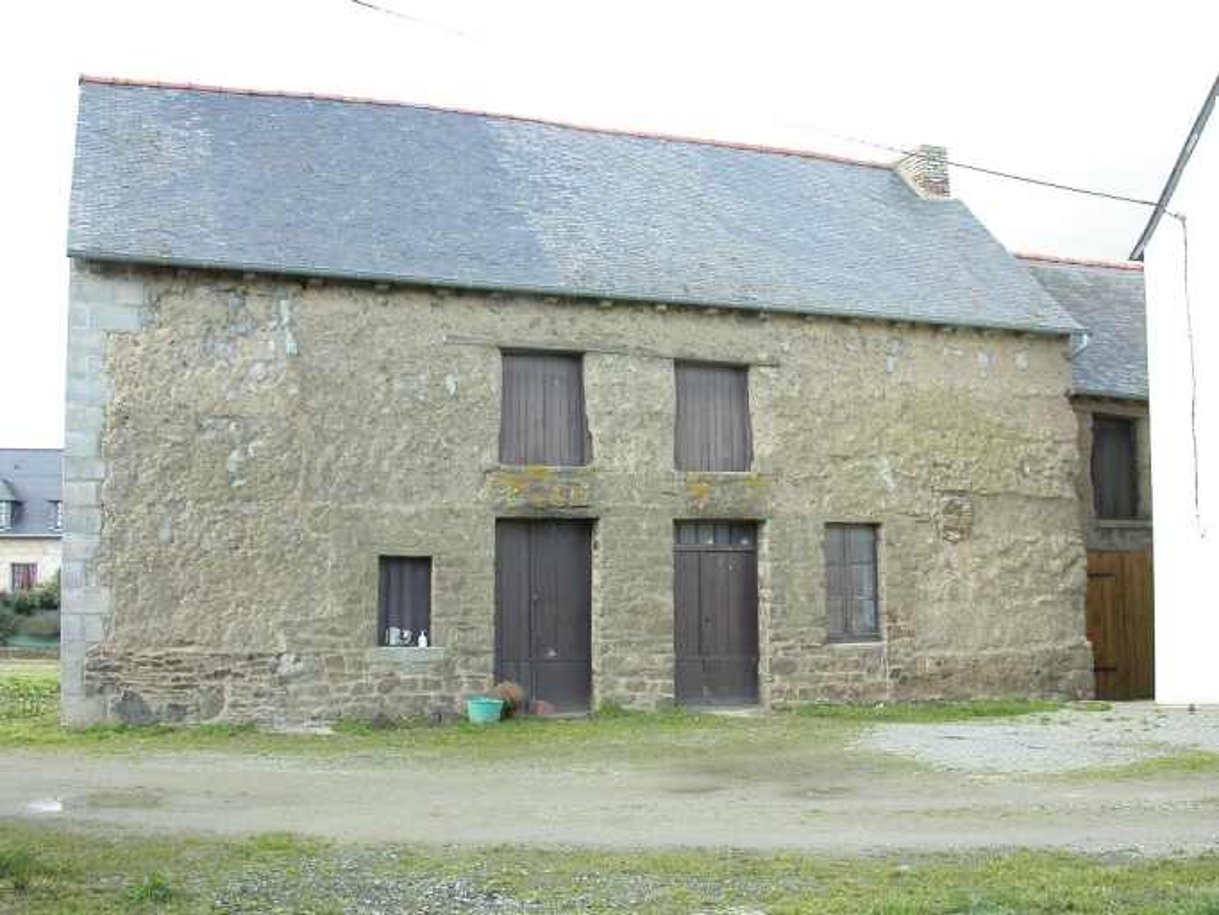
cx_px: 610
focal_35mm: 38
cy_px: 458
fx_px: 1339
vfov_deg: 37.7
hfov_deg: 49.0
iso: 100
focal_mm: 7.85
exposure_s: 1/116
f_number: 4.2
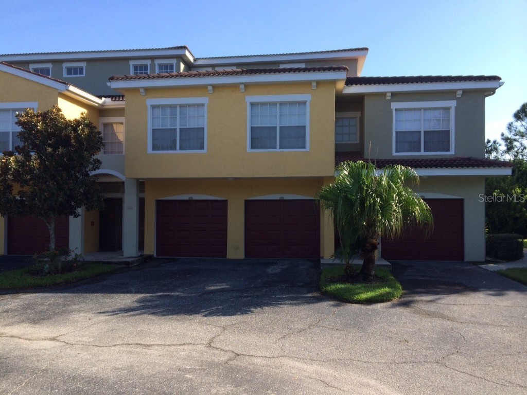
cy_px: 198
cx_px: 264
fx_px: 457
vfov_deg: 46.8
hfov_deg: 60.0
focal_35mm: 30
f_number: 2.2
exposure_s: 1/954
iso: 32
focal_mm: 4.12
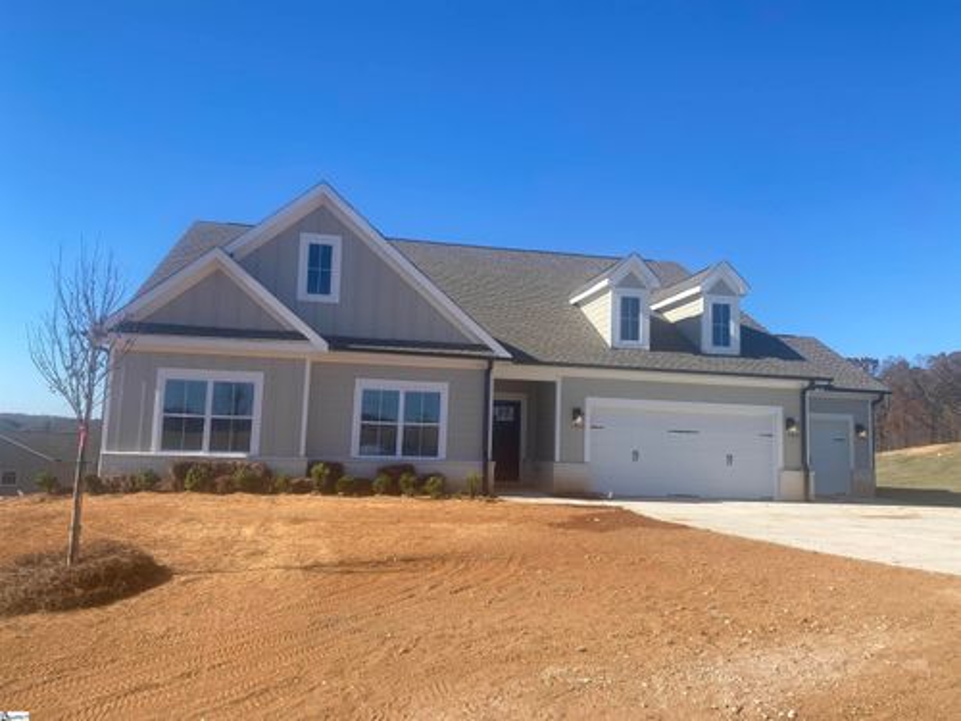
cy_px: 360
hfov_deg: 67.3
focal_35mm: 26
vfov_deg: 53.1
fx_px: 722
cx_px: 480
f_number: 1.8
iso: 32
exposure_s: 1/2688
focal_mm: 4.25
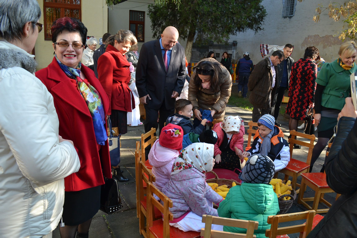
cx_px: 178
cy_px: 119
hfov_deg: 67.4
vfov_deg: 47.9
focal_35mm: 27
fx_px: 268
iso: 400
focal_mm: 18
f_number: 5.6
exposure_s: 1/125
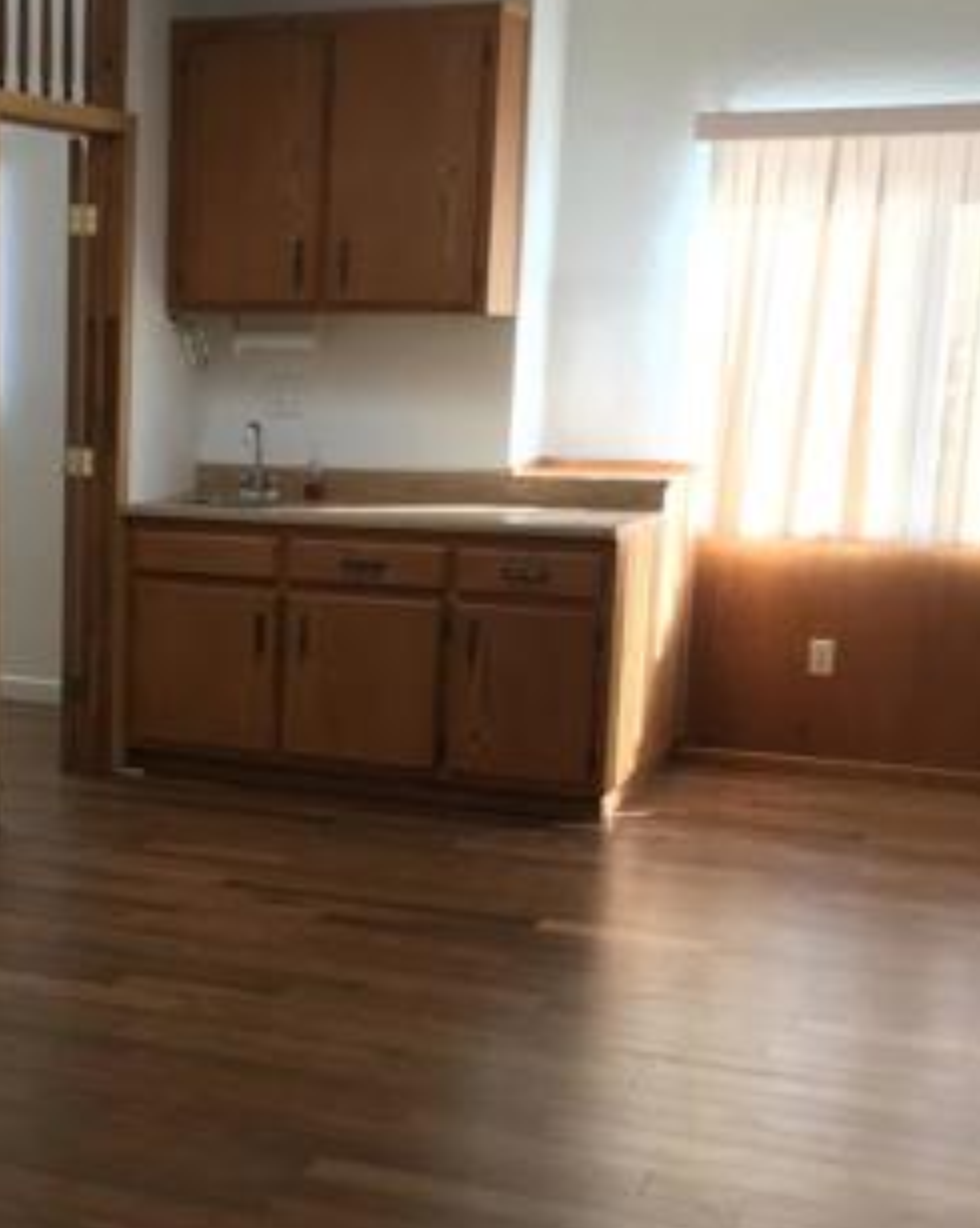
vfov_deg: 32.9
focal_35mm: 57
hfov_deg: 25.6
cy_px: 748
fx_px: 2070
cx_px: 48
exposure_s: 1/40
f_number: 1.8
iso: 25
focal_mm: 3.99
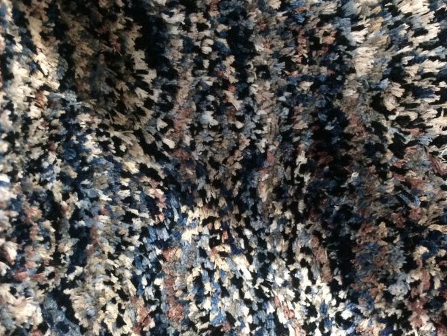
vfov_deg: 31.6
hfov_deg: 42.1
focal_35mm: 45
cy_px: 252
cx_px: 228
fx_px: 581
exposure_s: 1/33
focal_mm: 4.15
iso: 250
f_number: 2.2
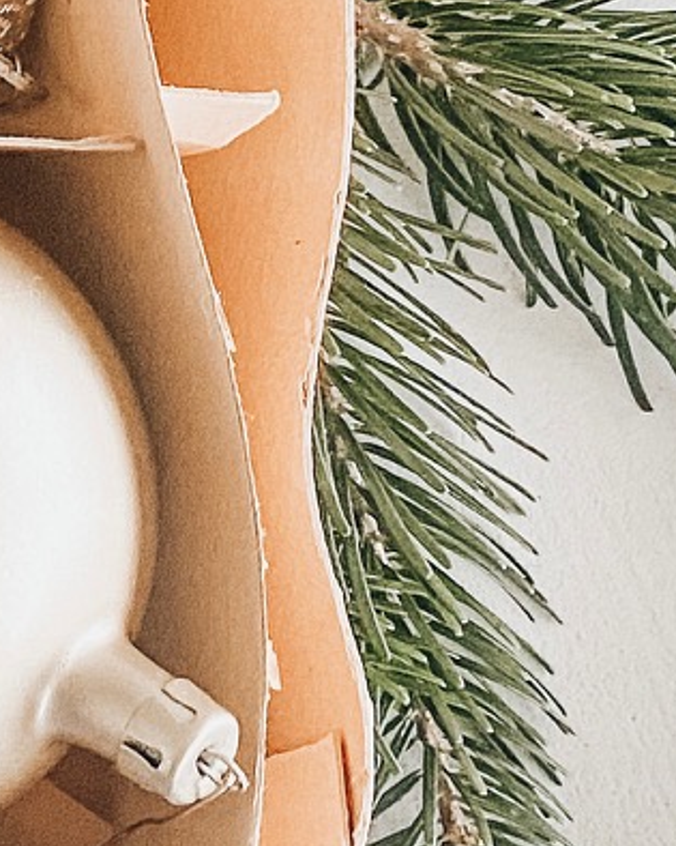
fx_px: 3252
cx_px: -1251
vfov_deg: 14.1
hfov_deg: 9.6
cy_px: -303
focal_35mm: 130
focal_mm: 4.25
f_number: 1.8
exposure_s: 1/60
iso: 160
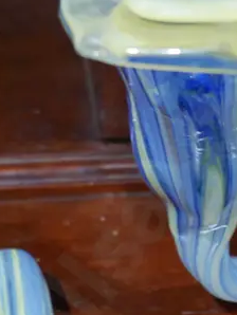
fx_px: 1376
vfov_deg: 13.1
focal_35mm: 151
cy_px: 165
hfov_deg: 9.8
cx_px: 184
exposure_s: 1/60
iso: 1250
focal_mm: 22
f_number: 4.7
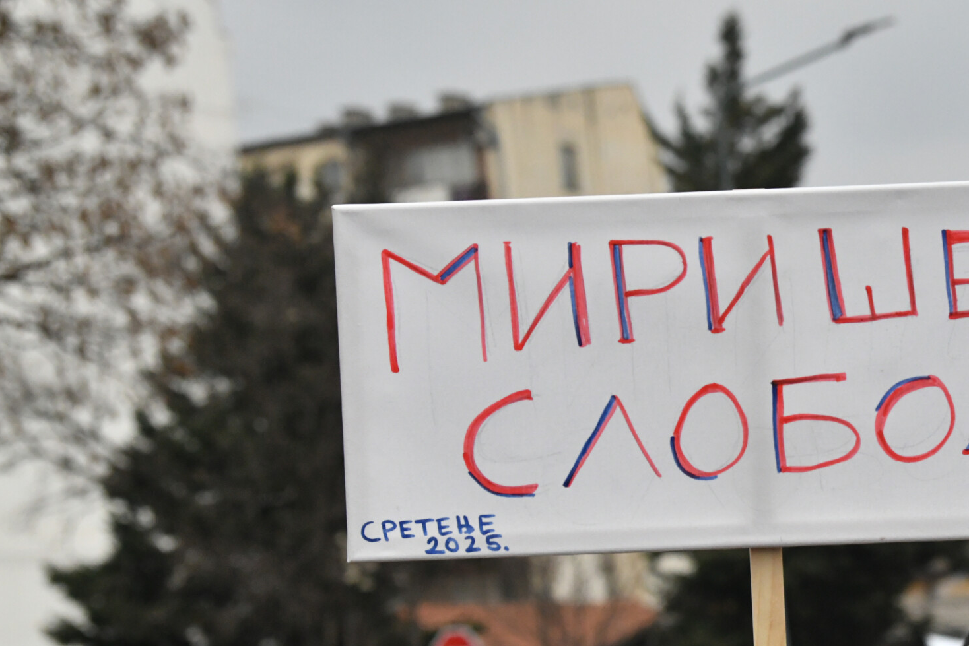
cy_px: 378
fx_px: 4038
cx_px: 842
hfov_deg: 13.6
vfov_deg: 9.1
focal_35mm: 150
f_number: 5.6
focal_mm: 86
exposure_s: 1/8000
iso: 3200
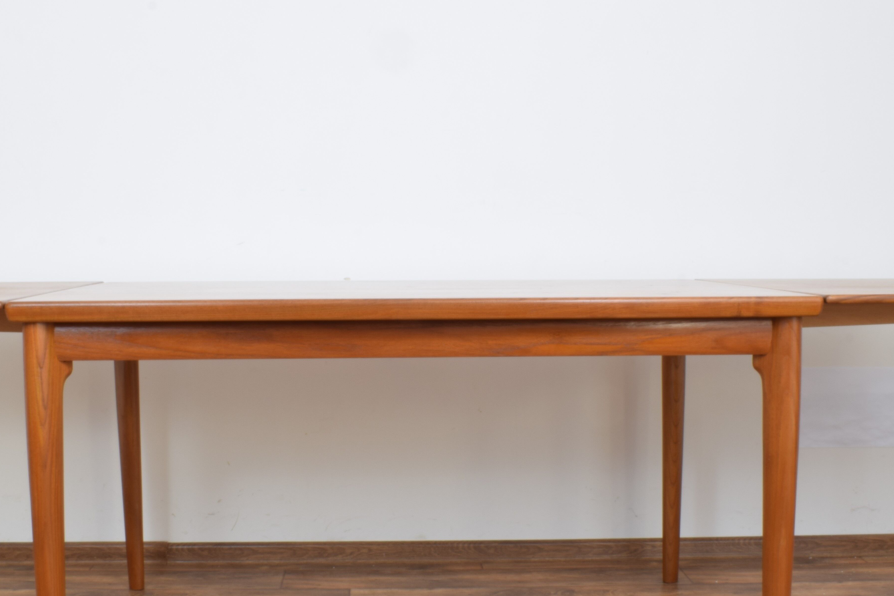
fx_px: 1242
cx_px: 397
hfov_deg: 39.5
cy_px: 373
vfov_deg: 26.9
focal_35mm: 50
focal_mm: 20
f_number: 22
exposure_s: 4
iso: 100
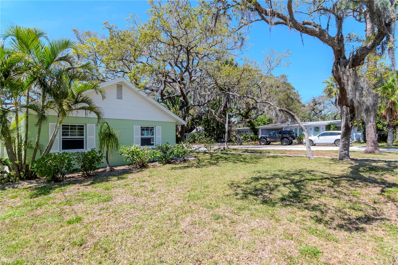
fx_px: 182
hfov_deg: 95.0
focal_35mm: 16
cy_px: 132
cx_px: 199
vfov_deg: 72.0
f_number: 10
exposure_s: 1/1000
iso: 800
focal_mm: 11
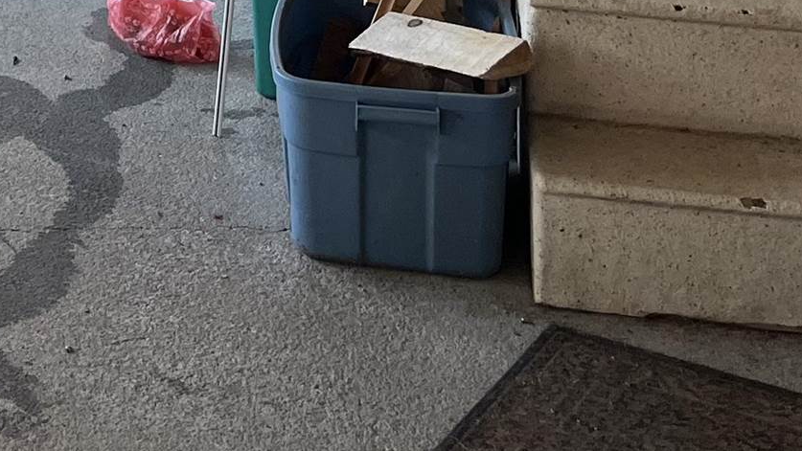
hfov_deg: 18.9
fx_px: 2212
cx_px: -273
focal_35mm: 104
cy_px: -626
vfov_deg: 10.2
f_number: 1.6
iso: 80
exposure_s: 1/122
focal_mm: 5.1
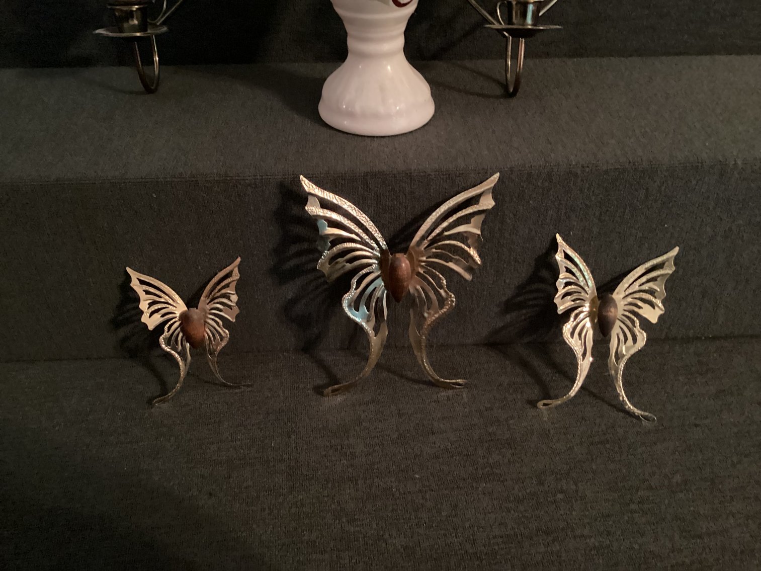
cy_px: 286
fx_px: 682
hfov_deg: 58.3
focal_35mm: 31
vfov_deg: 45.4
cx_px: 380
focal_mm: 3.3
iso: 800
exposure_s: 1/15
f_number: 2.4
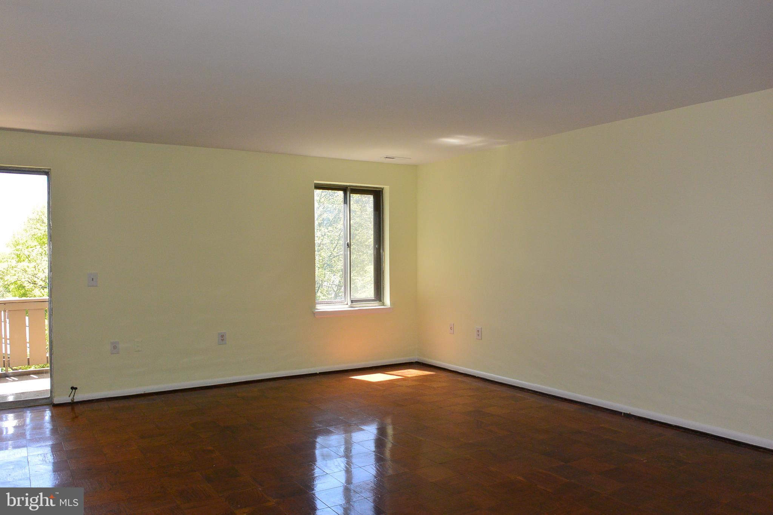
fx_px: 580
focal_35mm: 27
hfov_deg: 67.4
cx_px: 386
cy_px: 258
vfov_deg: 47.9
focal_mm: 10
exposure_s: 1/200
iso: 200
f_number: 4
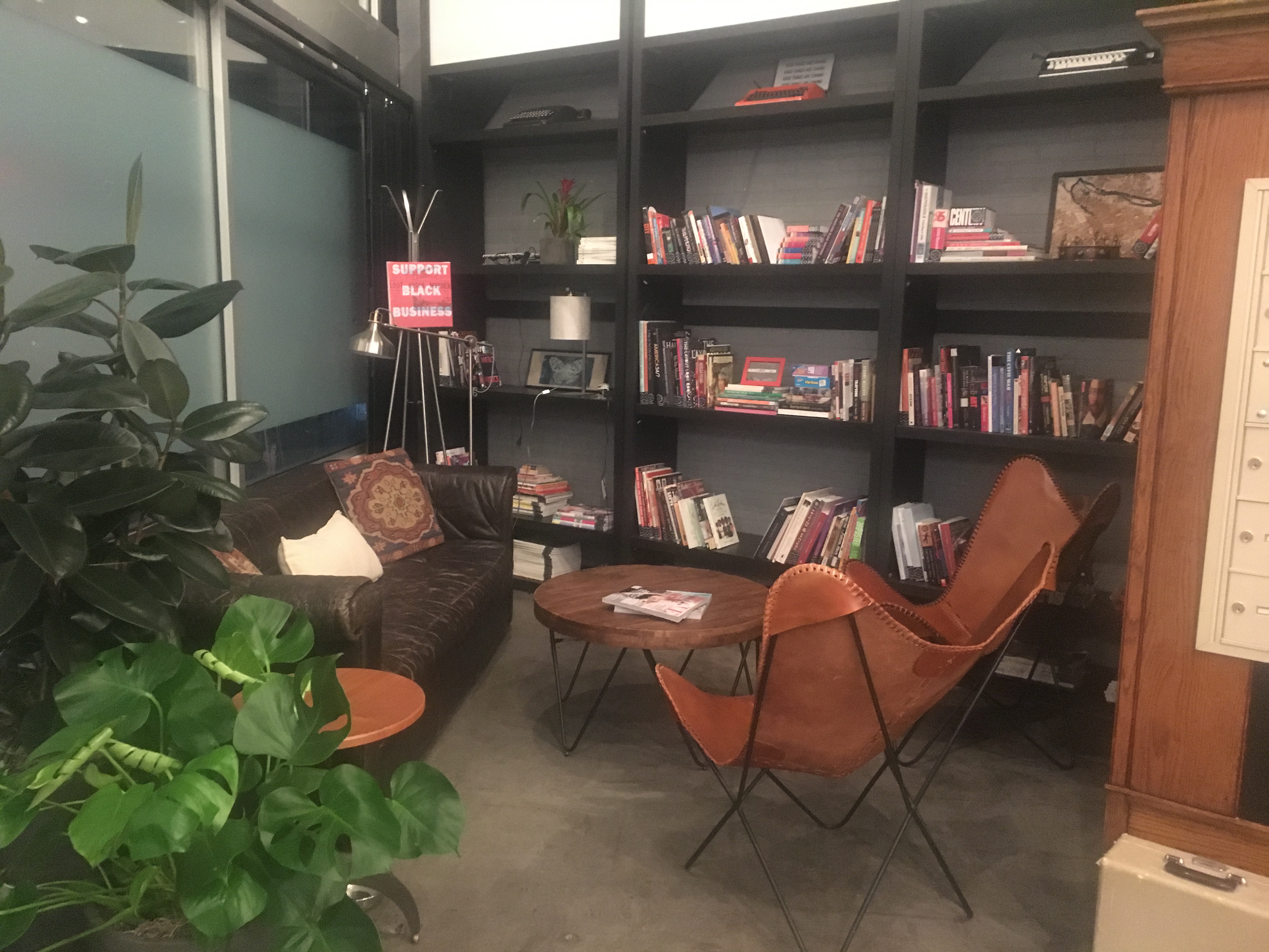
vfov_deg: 48.2
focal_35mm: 29
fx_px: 1063
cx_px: 634
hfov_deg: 61.7
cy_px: 476
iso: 320
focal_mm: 4.15
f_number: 2.2
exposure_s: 1/15
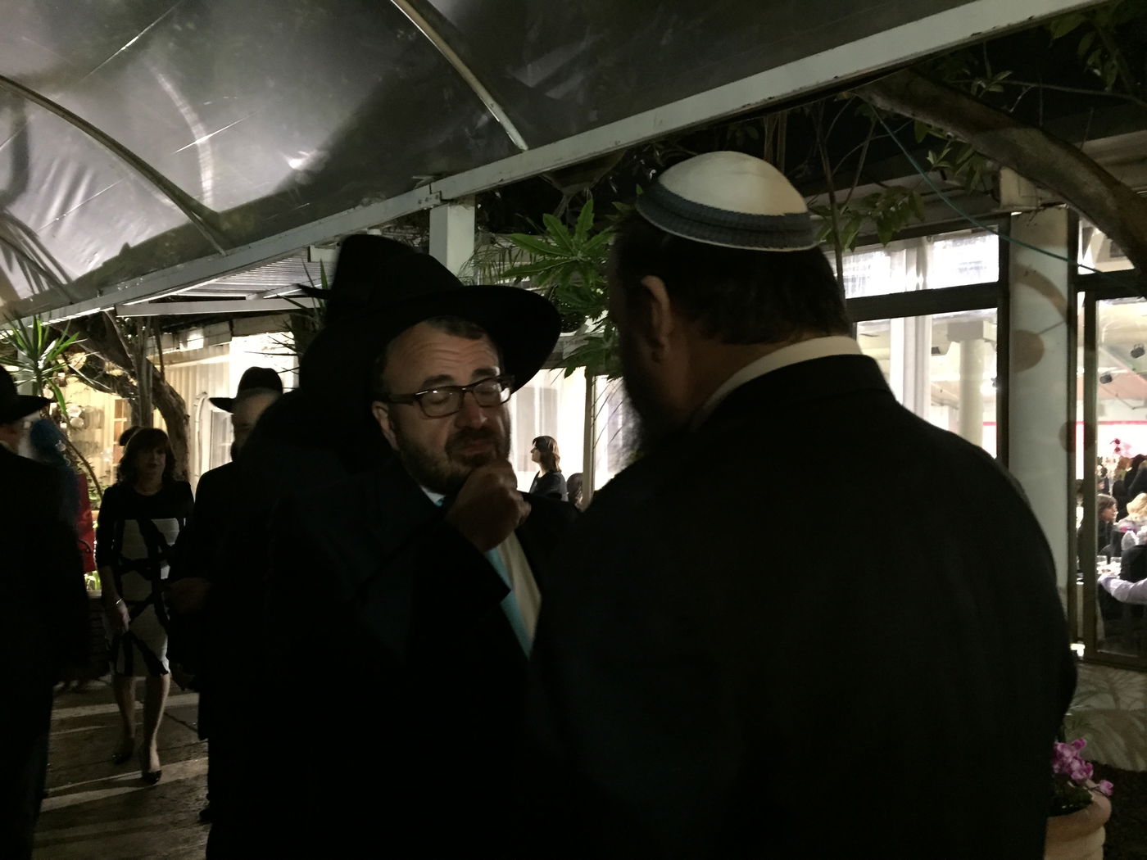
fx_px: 961
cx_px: 574
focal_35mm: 29
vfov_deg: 48.2
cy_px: 430
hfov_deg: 61.7
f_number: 2.2
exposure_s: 1/15
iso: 500
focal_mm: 4.15
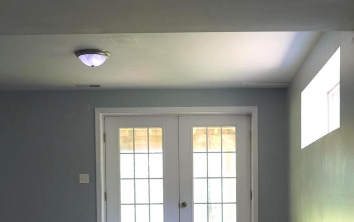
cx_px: 211
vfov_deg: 21.5
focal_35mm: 58
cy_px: 230
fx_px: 560
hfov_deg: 35.0
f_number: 4
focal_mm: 29
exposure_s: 1/160
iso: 1600
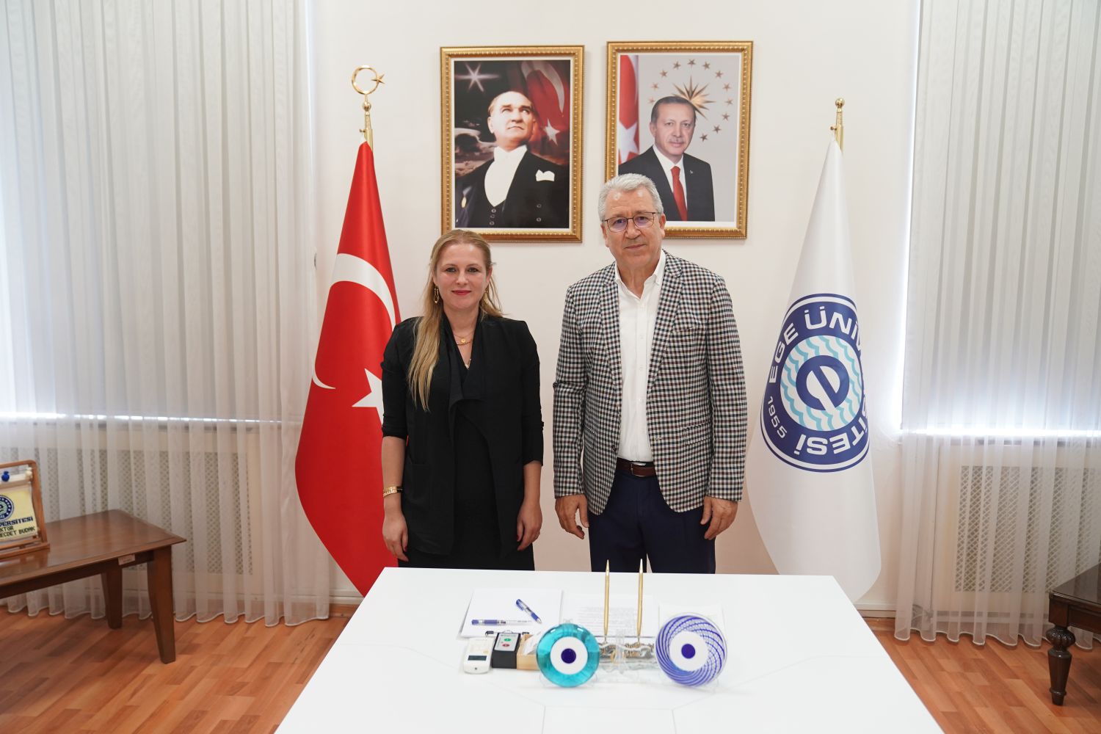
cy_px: 367
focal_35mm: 31
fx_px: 948
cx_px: 550
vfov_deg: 42.3
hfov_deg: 60.3
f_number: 3.2
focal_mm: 31
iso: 1600
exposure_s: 1/125
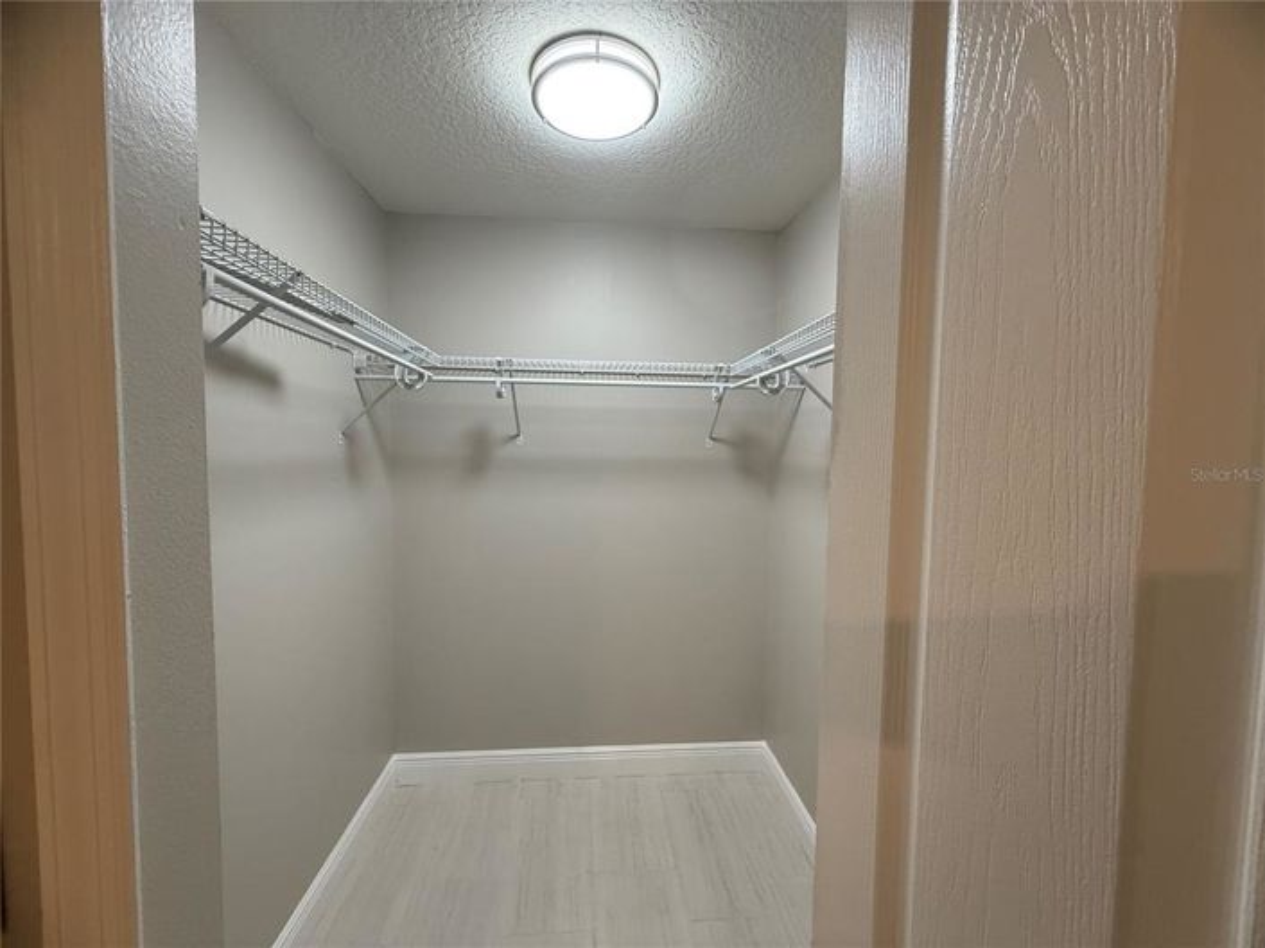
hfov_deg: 102.1
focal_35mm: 14
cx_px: 632
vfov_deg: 85.6
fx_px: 511
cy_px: 474
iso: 200
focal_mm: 2.22
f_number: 2.2
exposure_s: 1/120
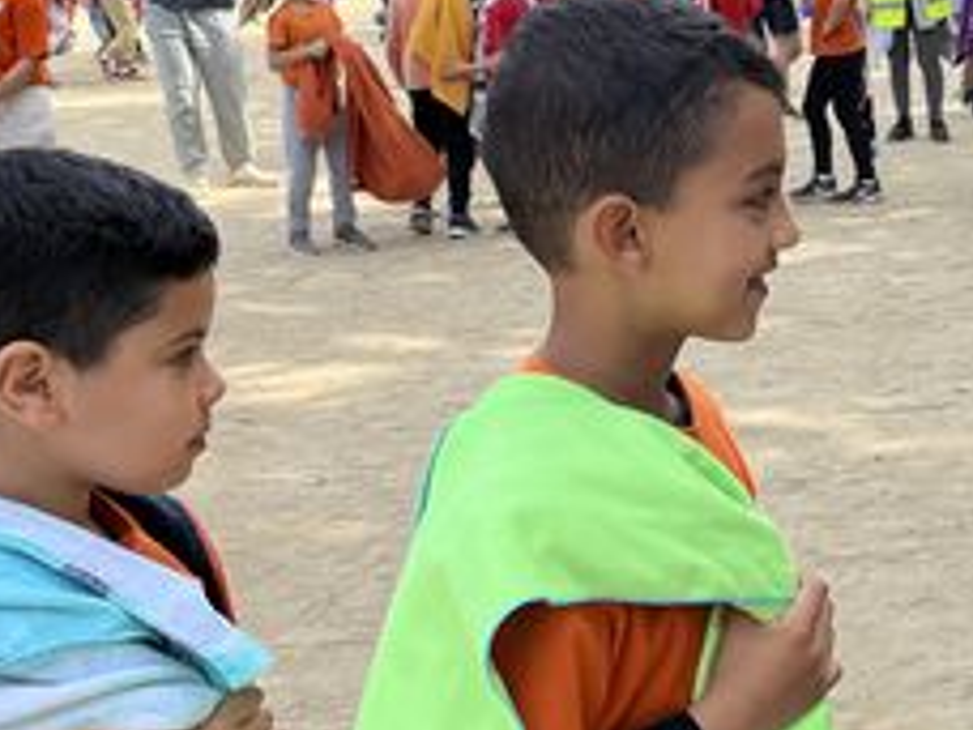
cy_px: 290
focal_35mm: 73
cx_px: 909
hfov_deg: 25.7
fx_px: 2052
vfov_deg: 20.1
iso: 50
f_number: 1.6
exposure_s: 1/928
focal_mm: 5.1
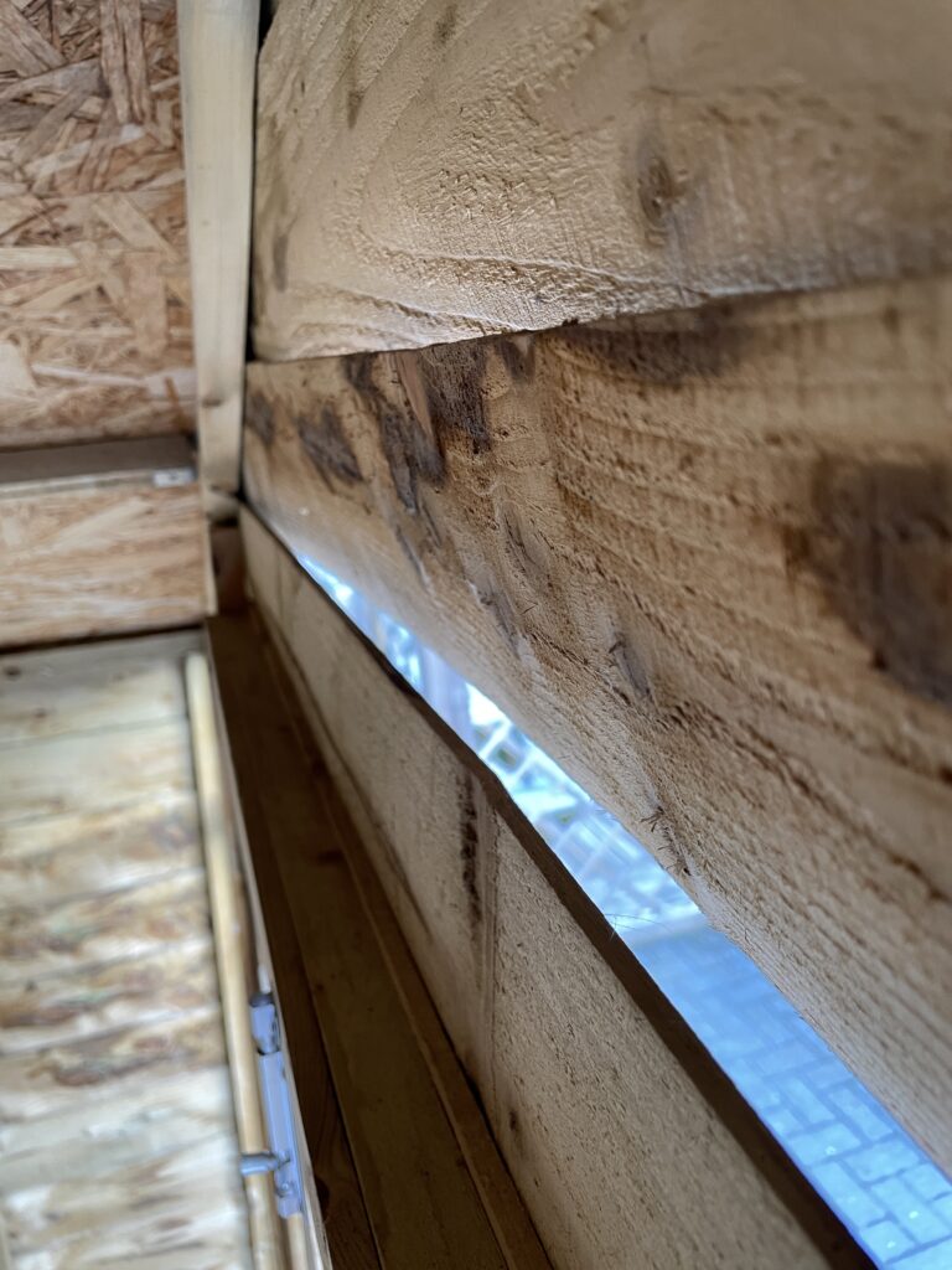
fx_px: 953
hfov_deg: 53.1
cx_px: 476
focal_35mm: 26
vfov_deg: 67.3
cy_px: 635
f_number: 1.6
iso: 160
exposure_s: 1/60
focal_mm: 4.2
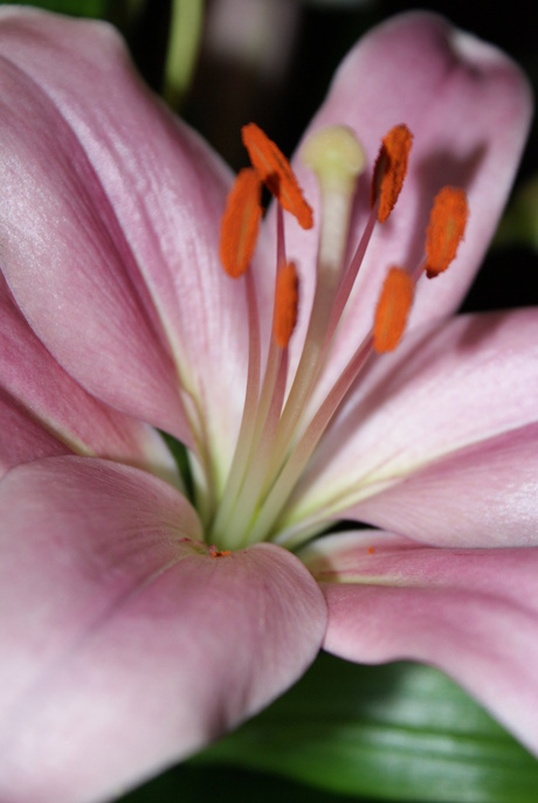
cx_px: 269
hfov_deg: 16.6
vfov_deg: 24.6
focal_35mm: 82
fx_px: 1844
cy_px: 402
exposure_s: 1/125
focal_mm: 55
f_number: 5.6
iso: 400
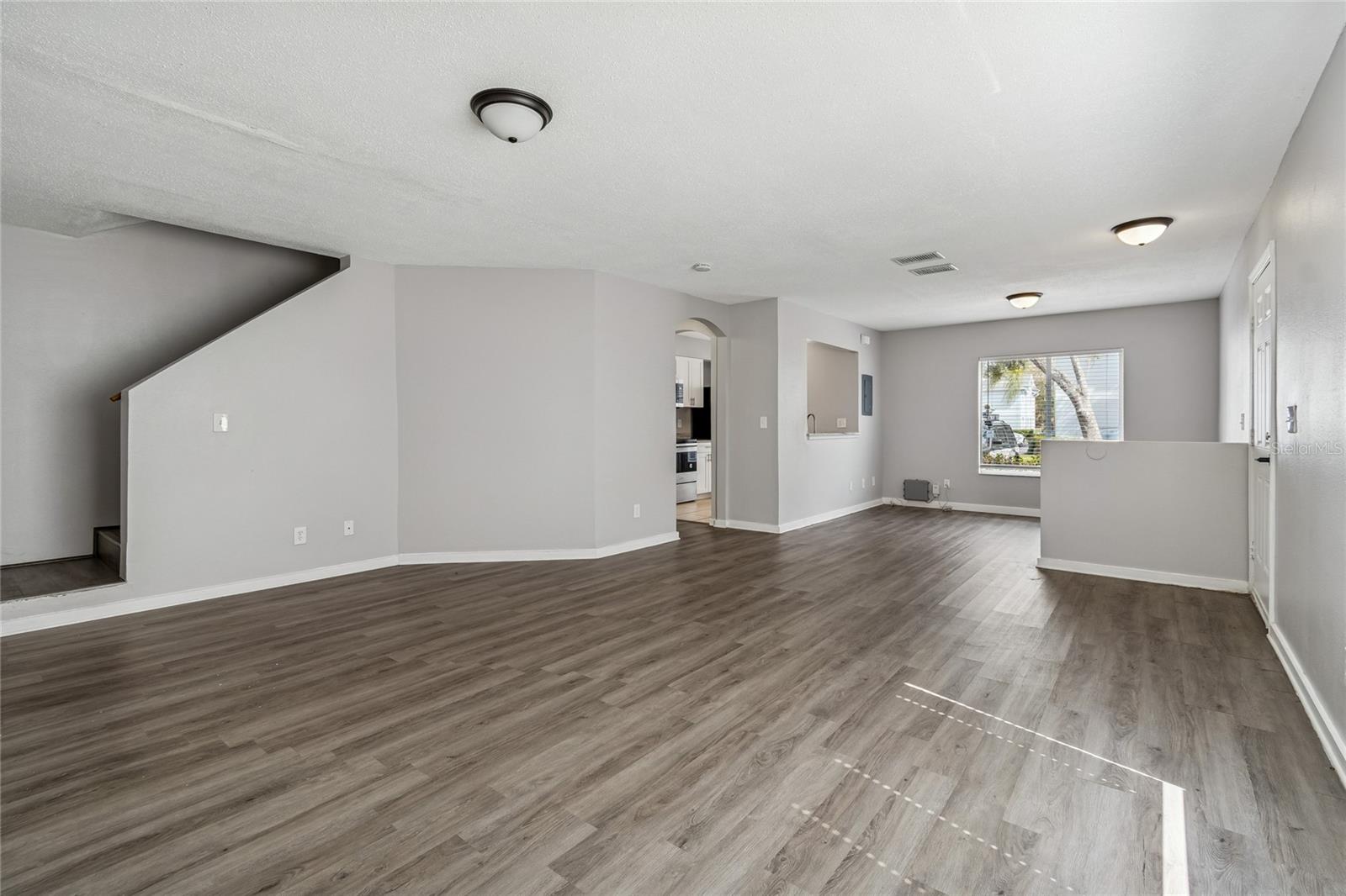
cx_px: 673
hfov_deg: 100.4
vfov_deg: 77.3
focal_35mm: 15
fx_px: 561
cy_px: 448
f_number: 7.1
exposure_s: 1/20
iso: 100
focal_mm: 10
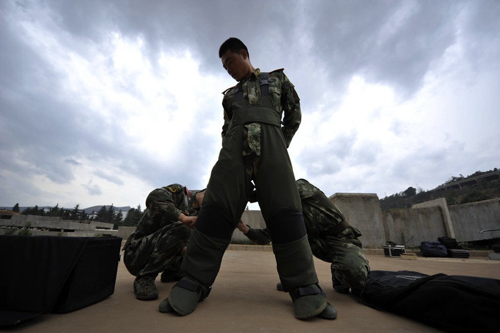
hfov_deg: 104.3
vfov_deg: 81.1
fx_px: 194
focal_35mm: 14
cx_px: 250
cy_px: 166
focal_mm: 14
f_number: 2.8
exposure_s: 1/1250
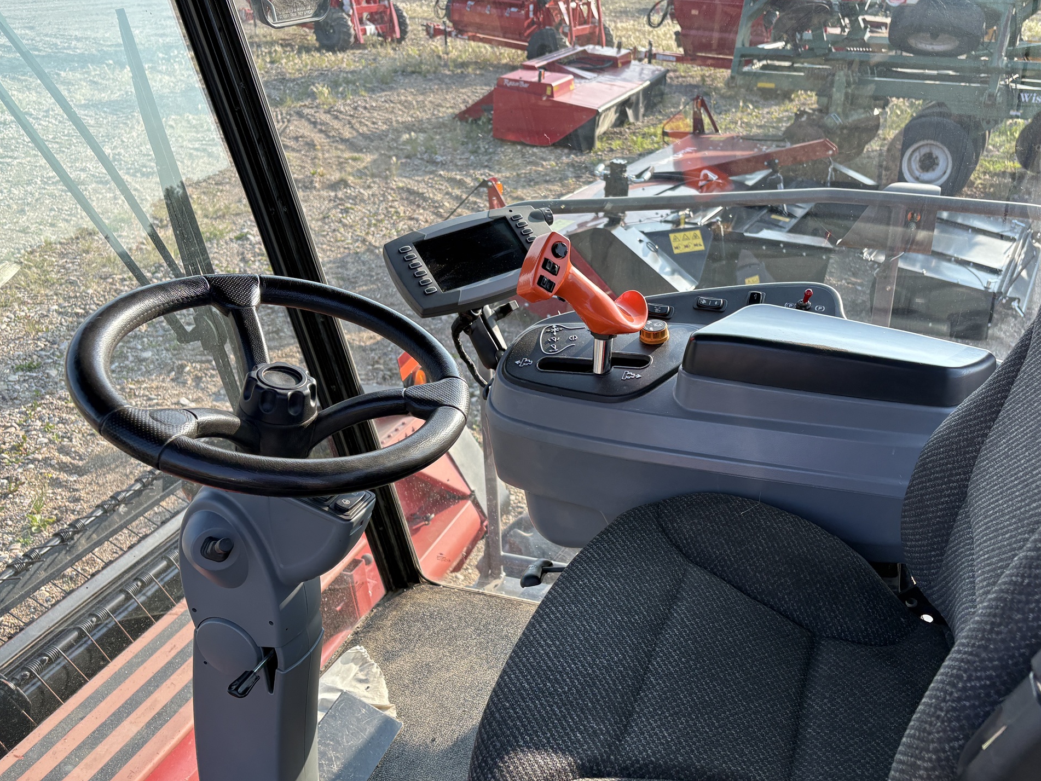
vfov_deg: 44.1
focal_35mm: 32
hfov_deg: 56.5
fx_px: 962
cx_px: 608
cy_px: 415
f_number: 1.6
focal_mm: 5.96
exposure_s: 1/482
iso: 50
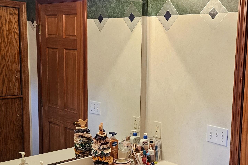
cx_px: 183
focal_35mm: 50
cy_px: 103
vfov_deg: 26.9
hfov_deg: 38.7
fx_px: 344
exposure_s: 1/120
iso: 200
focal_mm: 5.4
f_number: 1.8
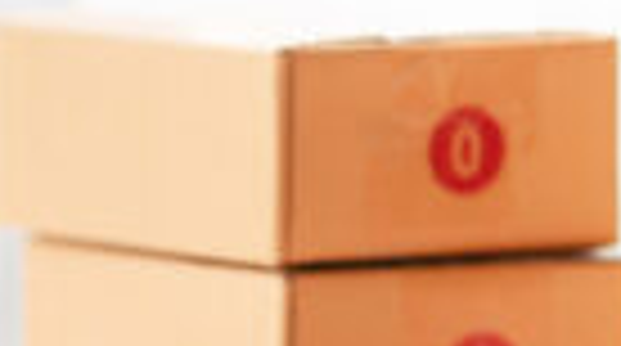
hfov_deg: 3.2
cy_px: -92
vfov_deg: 1.8
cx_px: 1472
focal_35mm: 663
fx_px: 10896
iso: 100
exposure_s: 1/800
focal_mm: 85
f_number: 1.4
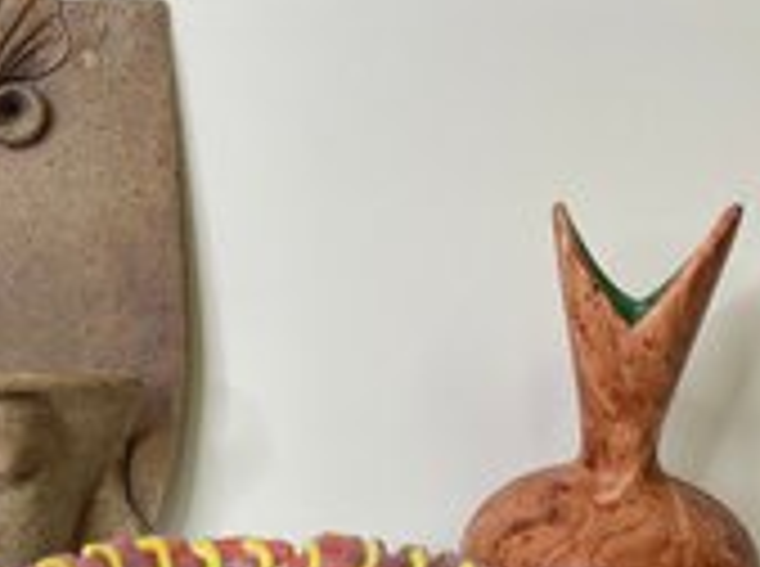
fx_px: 1293
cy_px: 461
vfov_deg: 24.3
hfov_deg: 32.5
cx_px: 245
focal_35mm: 59
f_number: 1.8
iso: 32
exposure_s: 1/120
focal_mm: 3
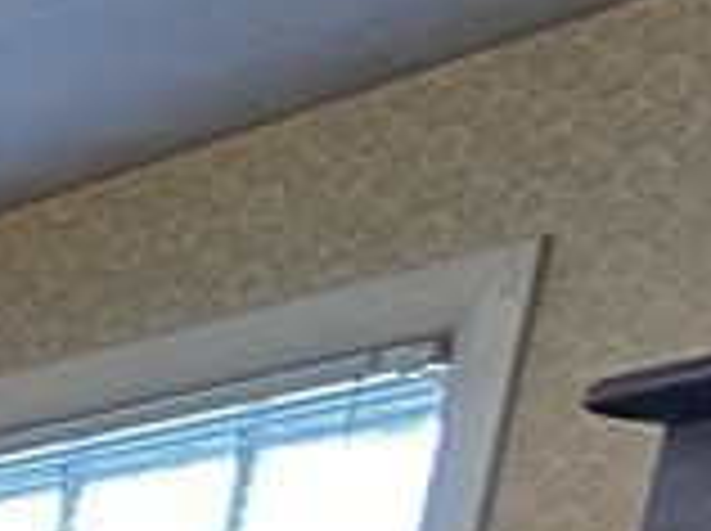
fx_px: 1866
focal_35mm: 91
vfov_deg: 12.4
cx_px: -1264
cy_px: 1314
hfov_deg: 12.5
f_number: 2.2
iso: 400
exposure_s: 1/60
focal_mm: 2.22
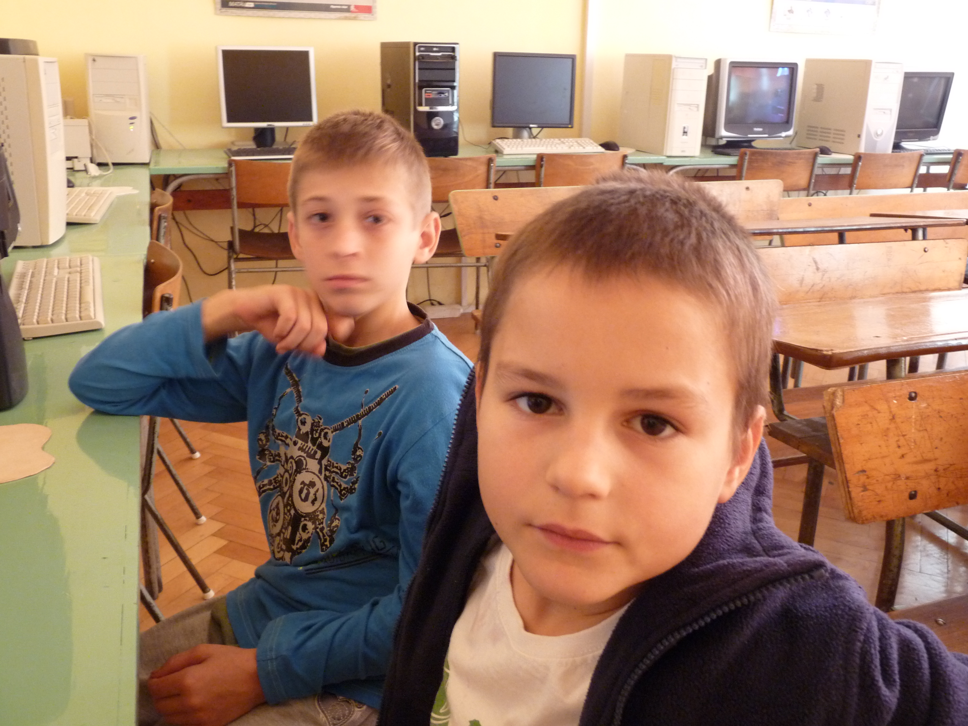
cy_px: 363
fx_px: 923
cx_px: 484
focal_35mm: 33
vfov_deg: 42.9
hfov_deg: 55.4
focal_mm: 5.9
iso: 400
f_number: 3
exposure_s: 1/8
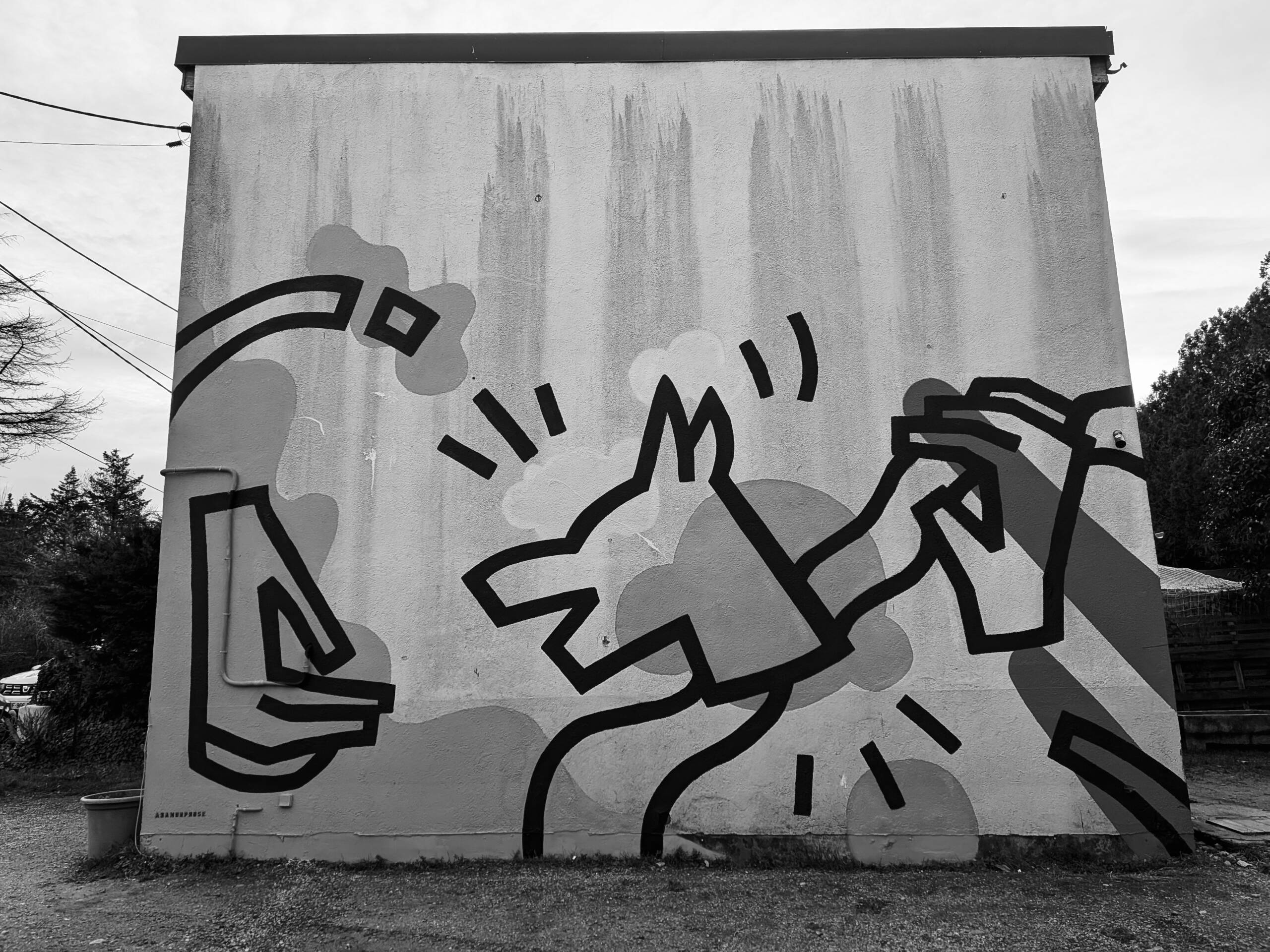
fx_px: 881
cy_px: 476
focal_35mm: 24
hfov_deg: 71.6
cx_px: 635
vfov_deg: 56.8
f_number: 1.7
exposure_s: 1/307
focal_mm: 4.53
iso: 27
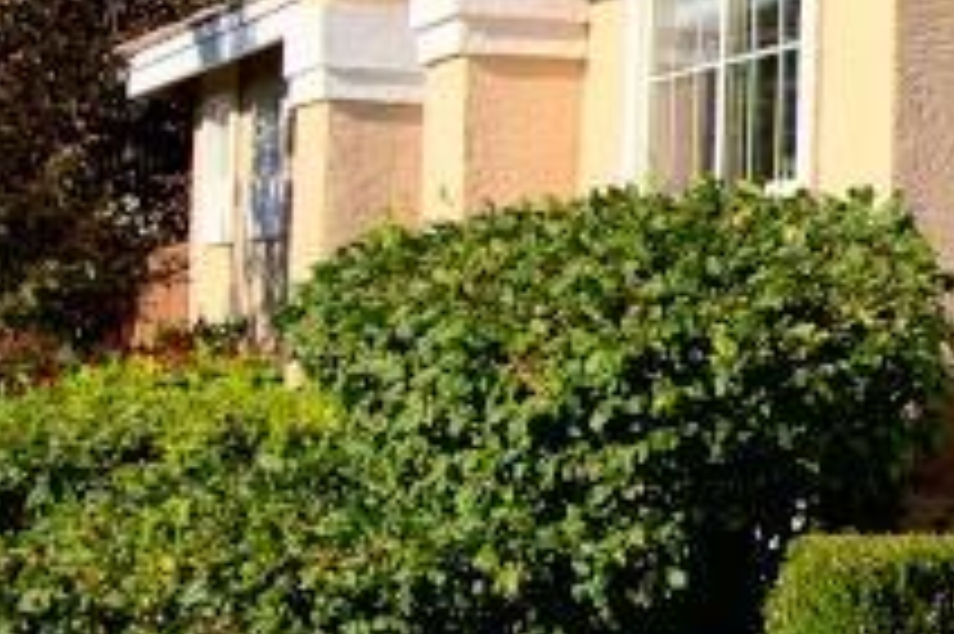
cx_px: 2097
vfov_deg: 11.2
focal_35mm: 122
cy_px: 205
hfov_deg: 13.5
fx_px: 3230
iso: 400
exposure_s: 1/3200
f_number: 6.3
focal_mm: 24
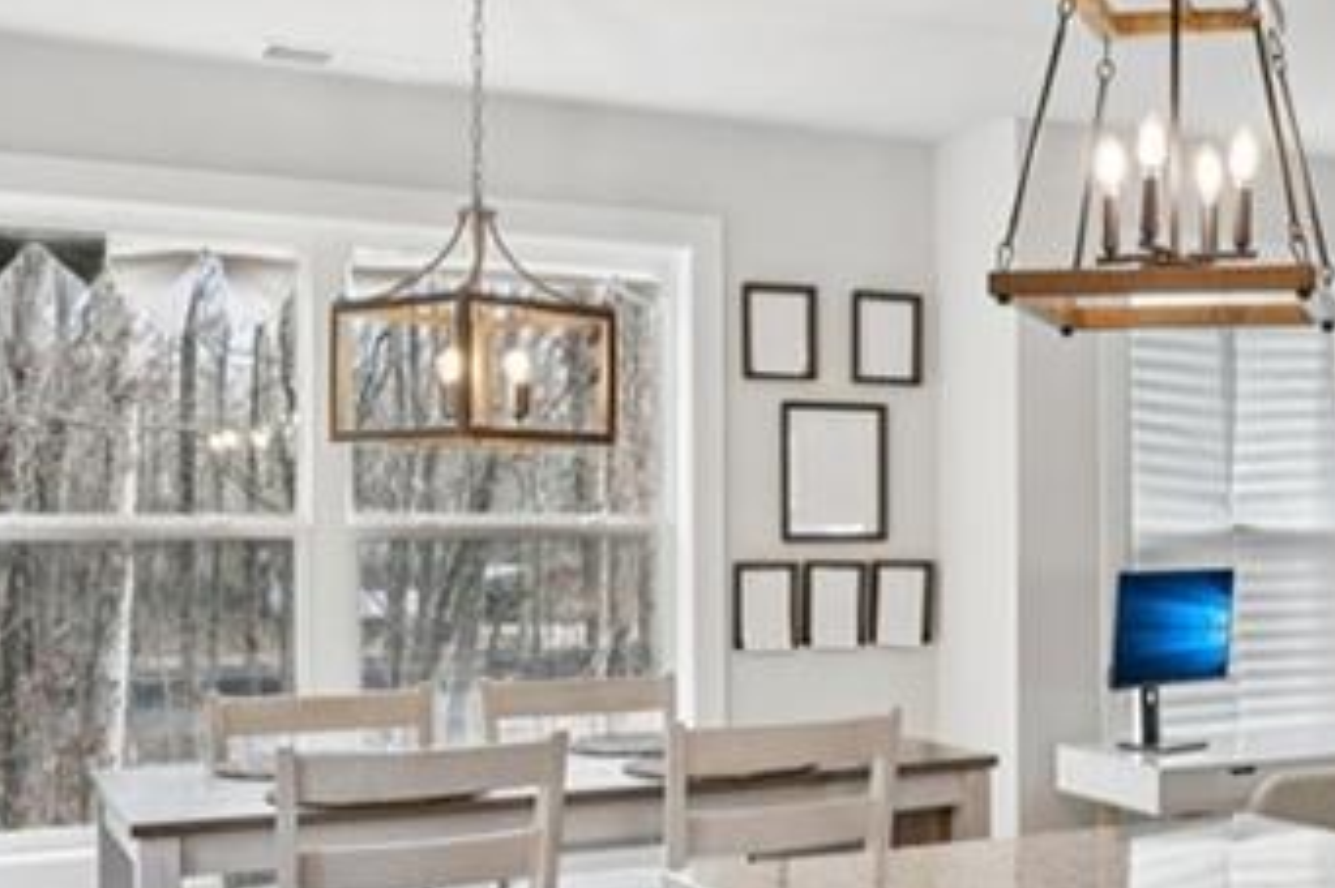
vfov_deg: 28.0
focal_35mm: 48
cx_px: 1202
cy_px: 544
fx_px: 1779
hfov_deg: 38.3
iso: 400
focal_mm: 16
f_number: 8
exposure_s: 1/20
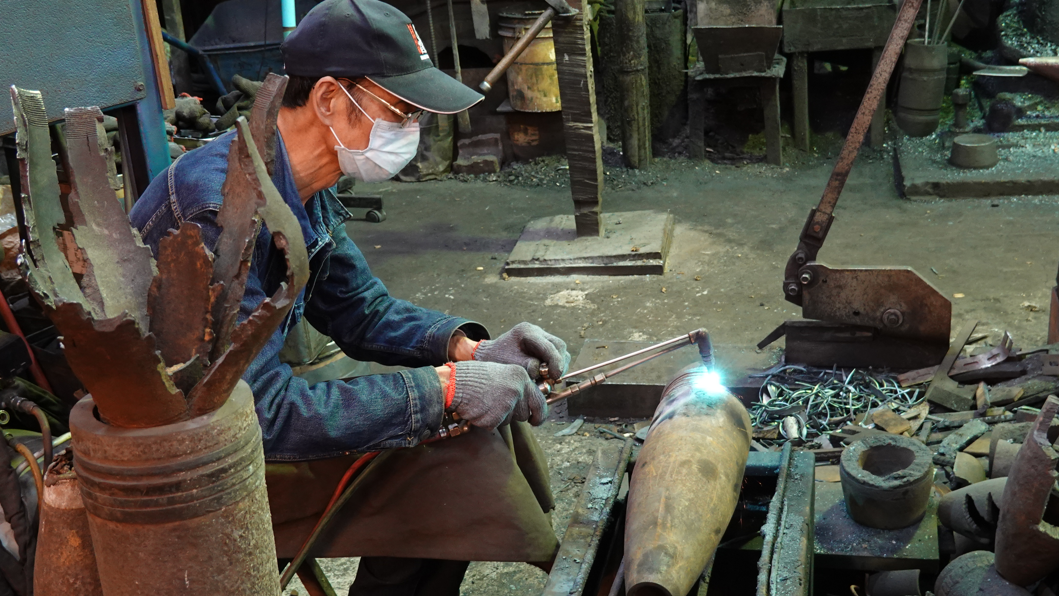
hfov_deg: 42.1
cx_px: 566
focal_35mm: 49
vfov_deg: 24.4
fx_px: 1376
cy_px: 353
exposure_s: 1/10
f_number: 3.5
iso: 800
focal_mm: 13.84
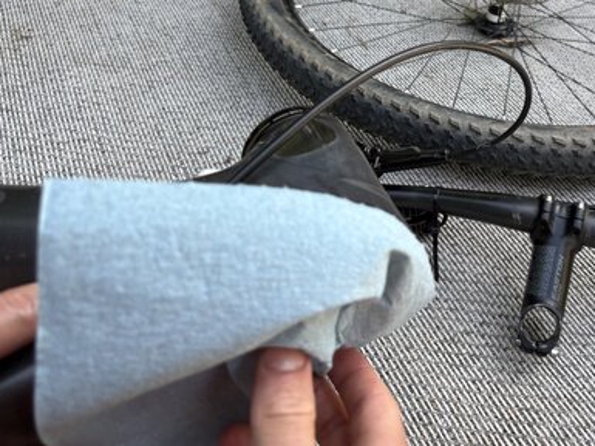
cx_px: 396
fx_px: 688
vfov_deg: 35.2
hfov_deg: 46.1
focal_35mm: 40
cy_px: 110
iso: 40
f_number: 1.6
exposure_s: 1/230
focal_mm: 5.96
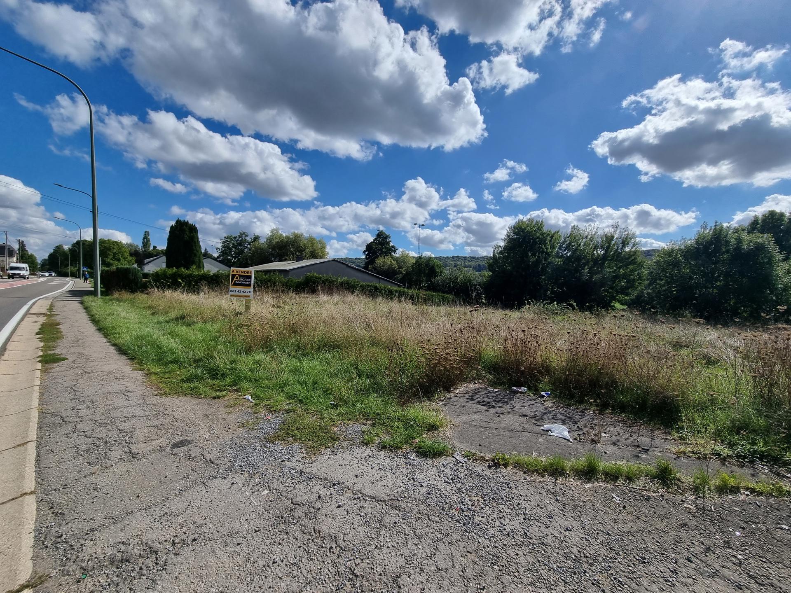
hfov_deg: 106.2
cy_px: 296
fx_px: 297
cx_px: 396
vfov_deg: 89.9
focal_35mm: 13
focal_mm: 2.2
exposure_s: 1/3576
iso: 50
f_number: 2.2
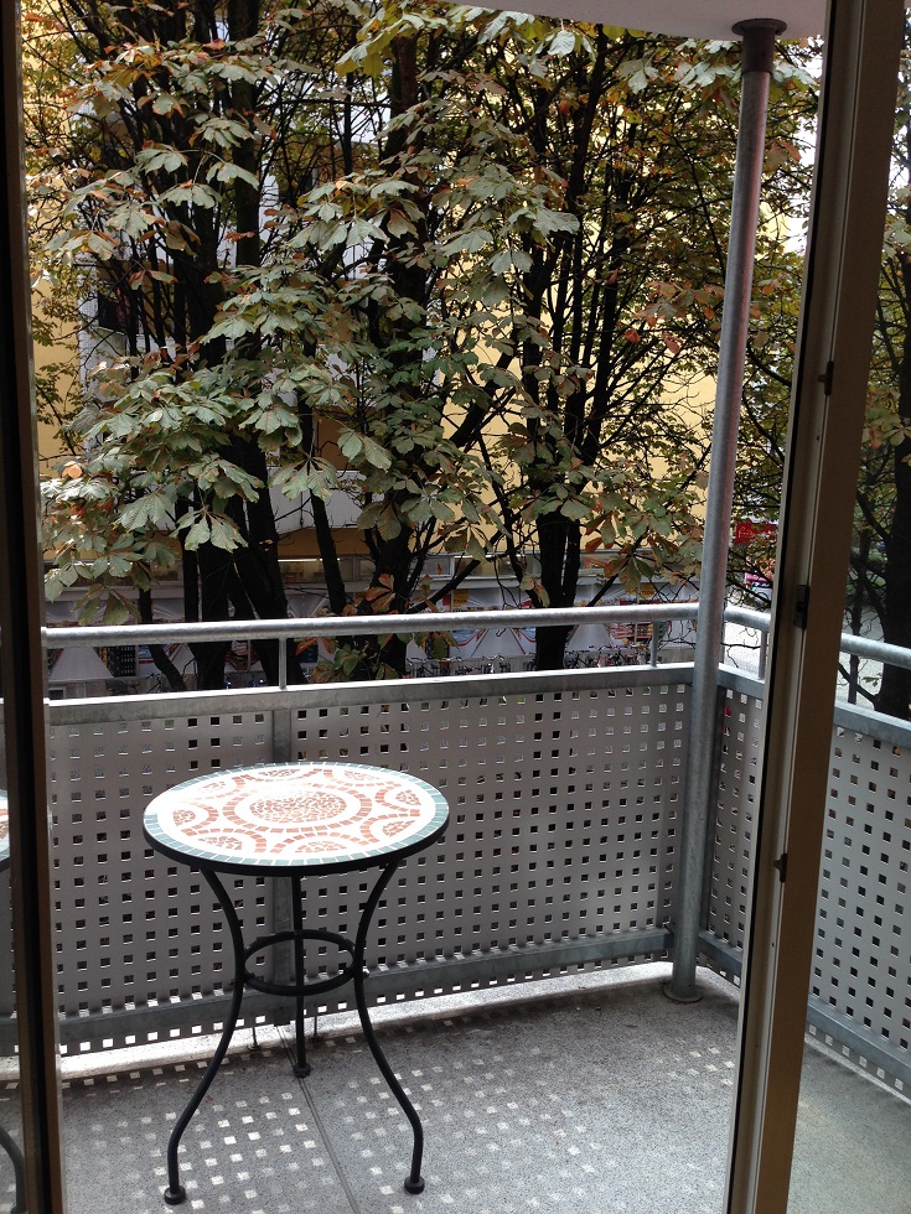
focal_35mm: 33
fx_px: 1158
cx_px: 456
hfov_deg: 42.9
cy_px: 607
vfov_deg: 55.4
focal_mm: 4.12
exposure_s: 1/121
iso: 50
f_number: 2.4
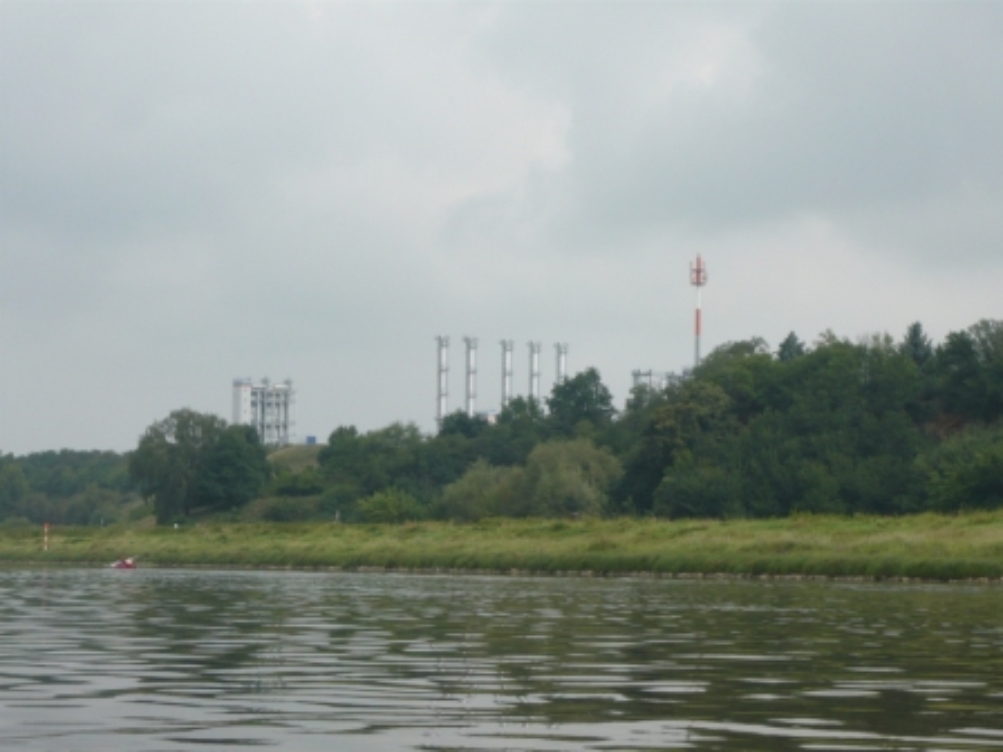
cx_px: 502
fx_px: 2666
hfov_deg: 21.3
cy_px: 376
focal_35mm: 92
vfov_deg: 16.1
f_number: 5.4
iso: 100
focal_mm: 15.2
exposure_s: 1/500
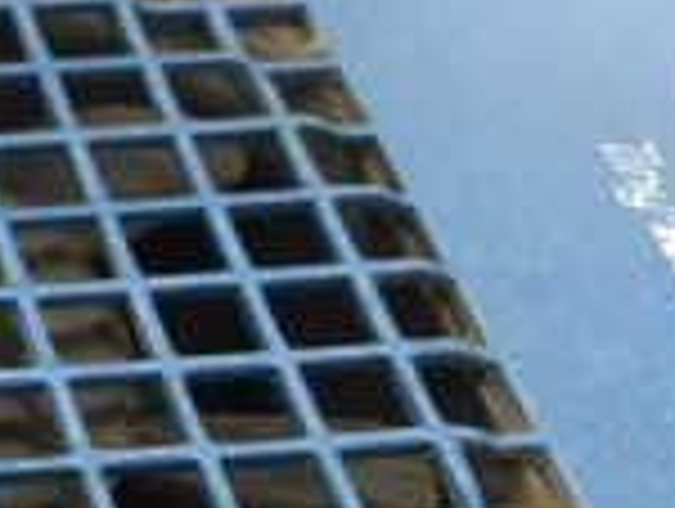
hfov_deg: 14.8
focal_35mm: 116
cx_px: -540
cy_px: 715
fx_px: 2266
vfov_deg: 12.3
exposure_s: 1/15
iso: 40
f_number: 2.2
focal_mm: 4.15
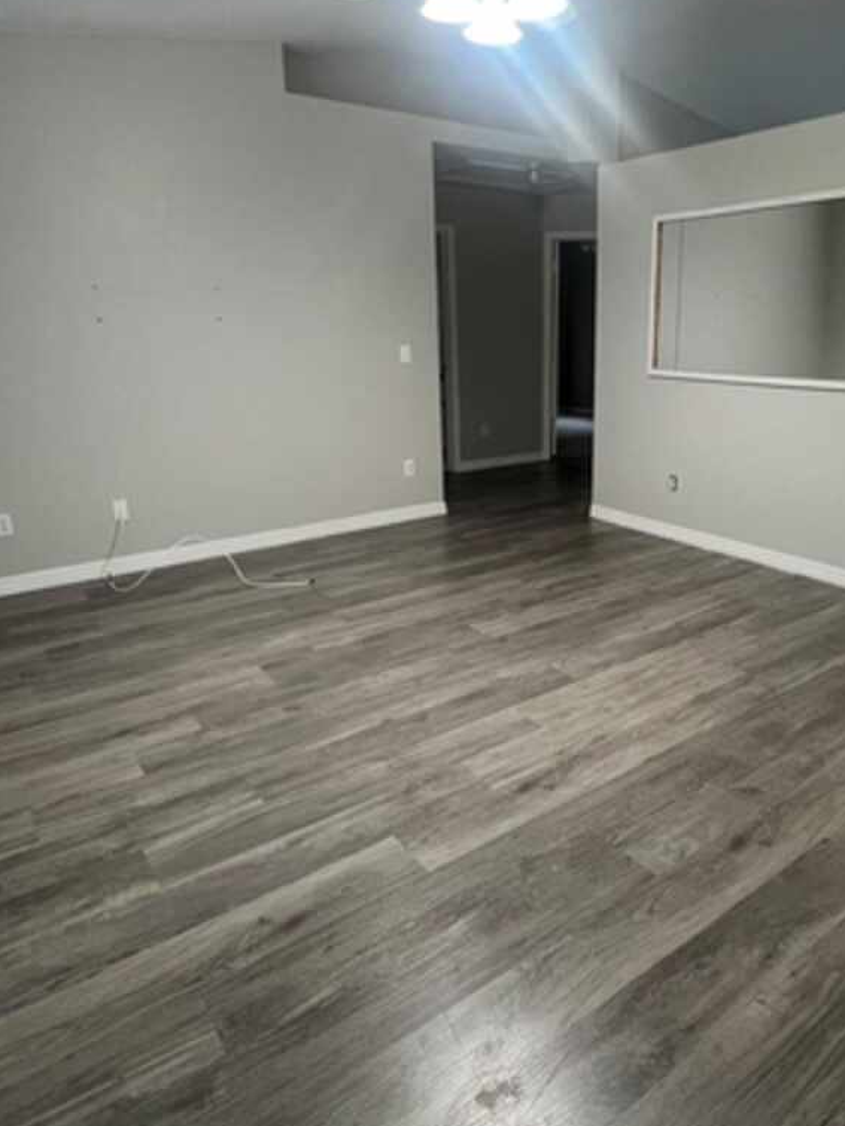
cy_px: 529
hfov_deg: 60.4
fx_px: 716
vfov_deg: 76.3
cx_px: 520
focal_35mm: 22
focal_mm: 1.57
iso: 400
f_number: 1.8
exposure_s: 1/60
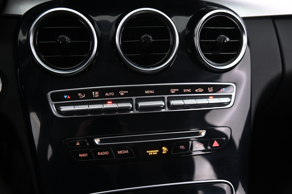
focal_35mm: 40
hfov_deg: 48.5
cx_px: 146
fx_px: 324
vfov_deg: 33.3
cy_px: 97
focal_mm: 40
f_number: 4
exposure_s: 1/20
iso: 2000
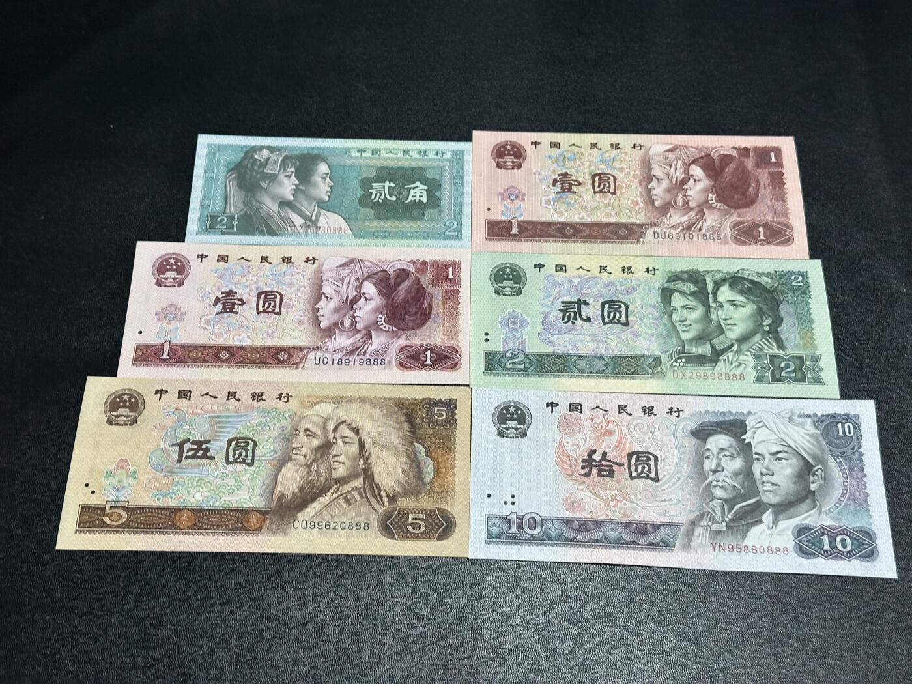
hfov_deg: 39.7
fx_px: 1265
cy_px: 342
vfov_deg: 30.3
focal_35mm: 48
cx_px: 456
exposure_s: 1/50
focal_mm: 6.86
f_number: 1.78
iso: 80
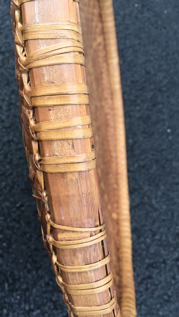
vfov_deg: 61.0
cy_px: 159
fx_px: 270
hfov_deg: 36.6
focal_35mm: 32
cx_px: 80
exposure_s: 1/100
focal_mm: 4.15
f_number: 2.2
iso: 40
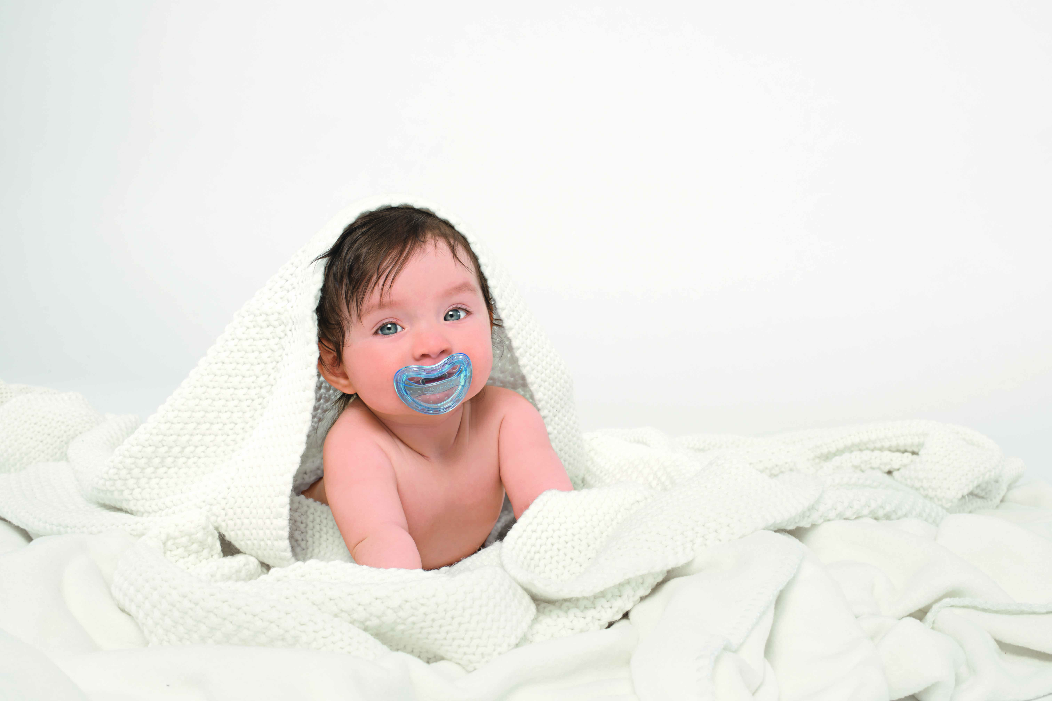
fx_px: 1461
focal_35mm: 50
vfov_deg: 27.0
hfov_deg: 39.6
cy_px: 350
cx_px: 526
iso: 100
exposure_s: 1/160
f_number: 13
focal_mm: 50
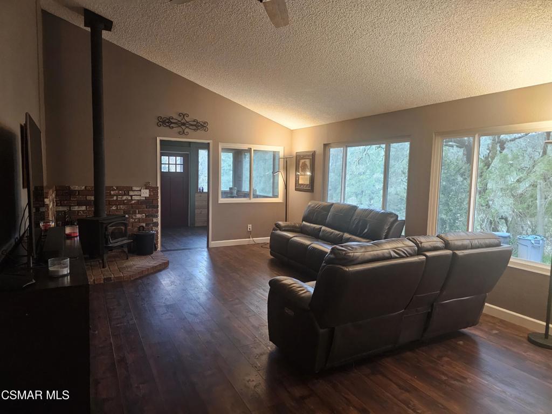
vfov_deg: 58.9
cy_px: 207
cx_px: 276
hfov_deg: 73.9
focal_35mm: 23
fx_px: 367
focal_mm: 6.3
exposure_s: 1/120
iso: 1000
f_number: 1.7
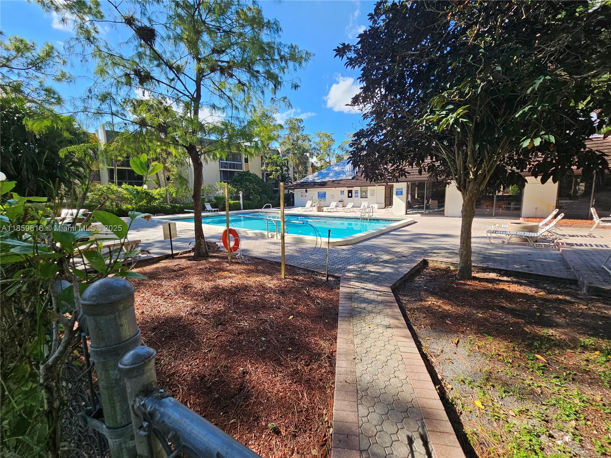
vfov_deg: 89.9
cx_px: 306
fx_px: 229
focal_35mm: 13
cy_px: 229
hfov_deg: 106.2
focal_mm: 2.2
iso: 50
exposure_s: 1/807
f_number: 2.2
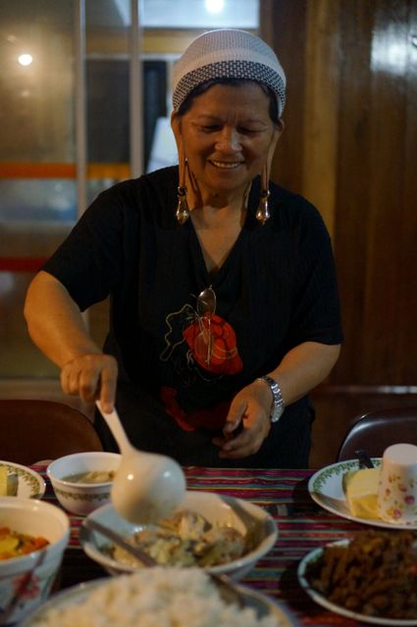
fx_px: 915
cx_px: 208
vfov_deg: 37.9
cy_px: 314
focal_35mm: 52
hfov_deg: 25.7
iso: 3200
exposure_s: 1/125
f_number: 2
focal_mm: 35
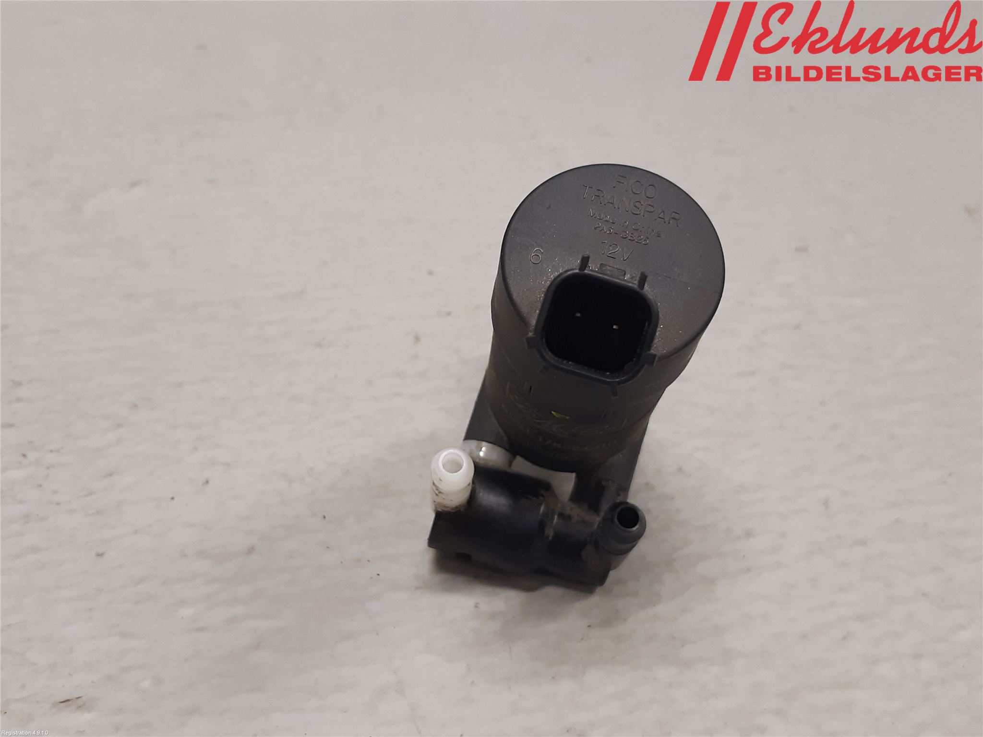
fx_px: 738
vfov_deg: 53.1
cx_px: 492
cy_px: 368
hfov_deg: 67.3
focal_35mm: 26
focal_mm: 3.93
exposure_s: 1/50
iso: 160
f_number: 1.7
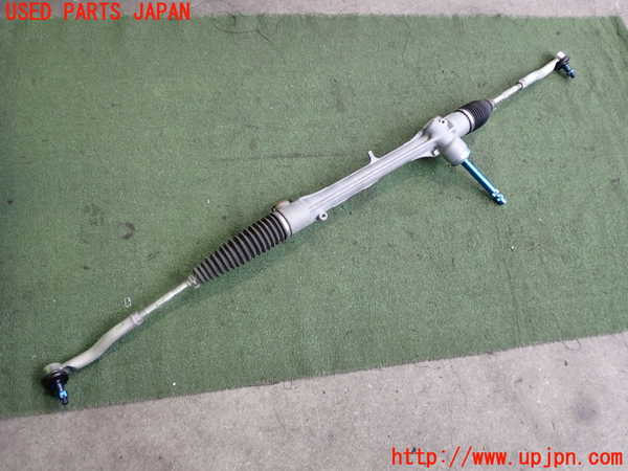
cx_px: 314
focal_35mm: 30
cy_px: 236
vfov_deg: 46.8
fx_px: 544
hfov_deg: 60.0
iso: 200
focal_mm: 5.4
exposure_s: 1/40
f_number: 2.3
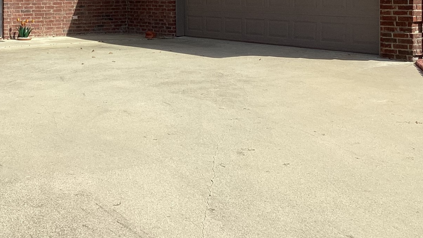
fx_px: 639
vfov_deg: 20.3
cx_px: 124
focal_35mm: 57
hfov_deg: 36.0
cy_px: -11
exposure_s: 1/1812
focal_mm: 3.3
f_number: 2.4
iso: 25
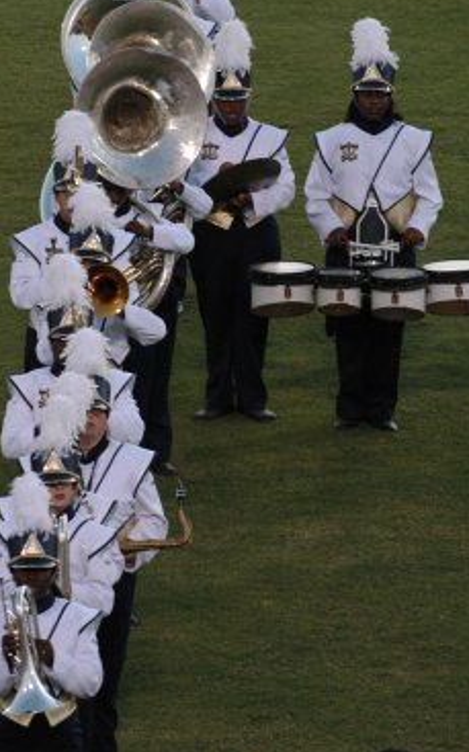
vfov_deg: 4.4
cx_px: 112
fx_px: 9726
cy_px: 240
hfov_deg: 2.8
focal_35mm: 475
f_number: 3.5
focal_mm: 190
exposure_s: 1/200
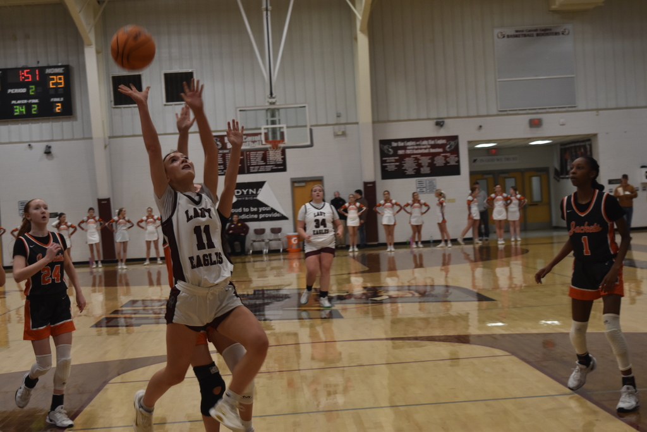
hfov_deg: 31.9
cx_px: 324
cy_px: 216
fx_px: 1132
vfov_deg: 21.6
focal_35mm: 63
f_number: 5
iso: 800
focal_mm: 42
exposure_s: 1/160
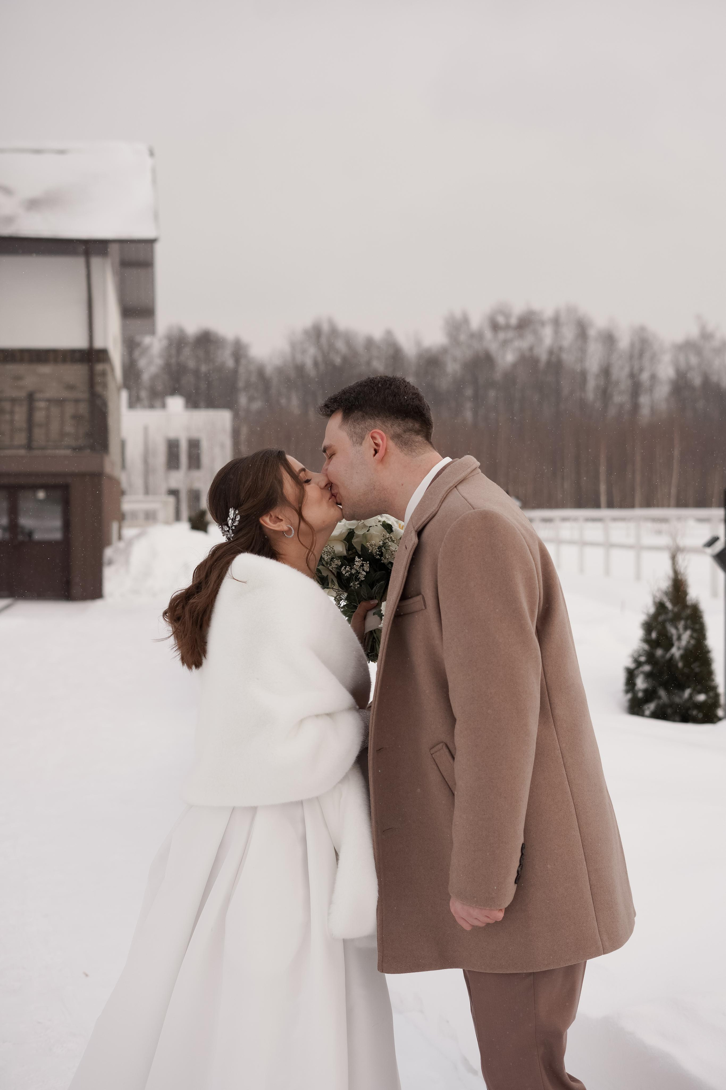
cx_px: 363
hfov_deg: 27.0
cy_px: 545
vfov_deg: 39.6
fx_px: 1512
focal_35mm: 50
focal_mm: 50
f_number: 3.5
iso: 160
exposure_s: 1/2000
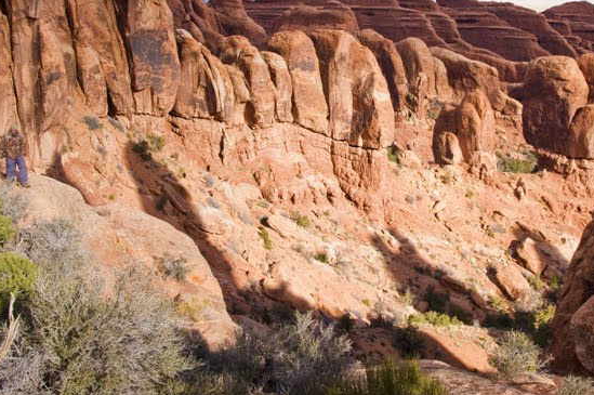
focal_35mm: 56
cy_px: 108
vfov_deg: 23.9
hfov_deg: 35.5
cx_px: 358
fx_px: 923
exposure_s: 1/320
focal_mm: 20
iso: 200
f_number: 9
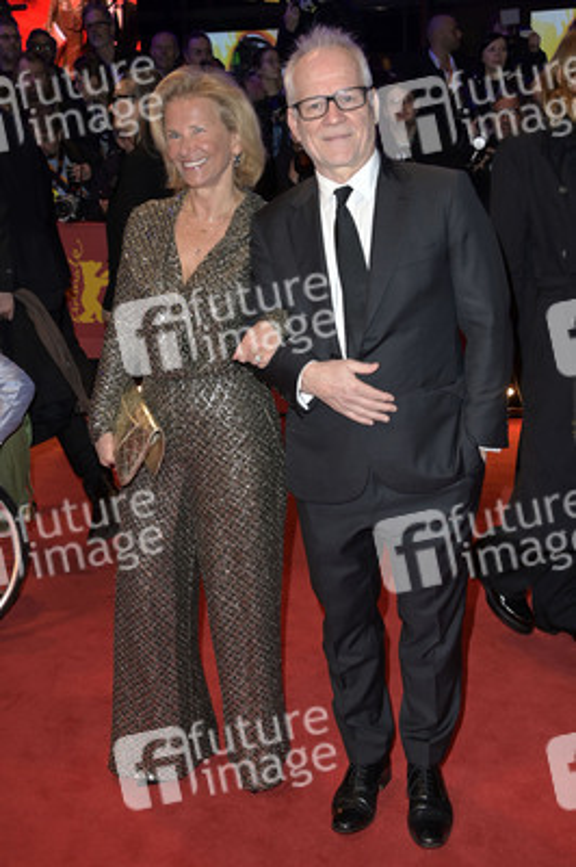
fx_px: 1010
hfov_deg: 31.8
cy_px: 434
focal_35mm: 42
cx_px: 288
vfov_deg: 46.4
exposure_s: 1/250
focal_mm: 42
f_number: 5
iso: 800
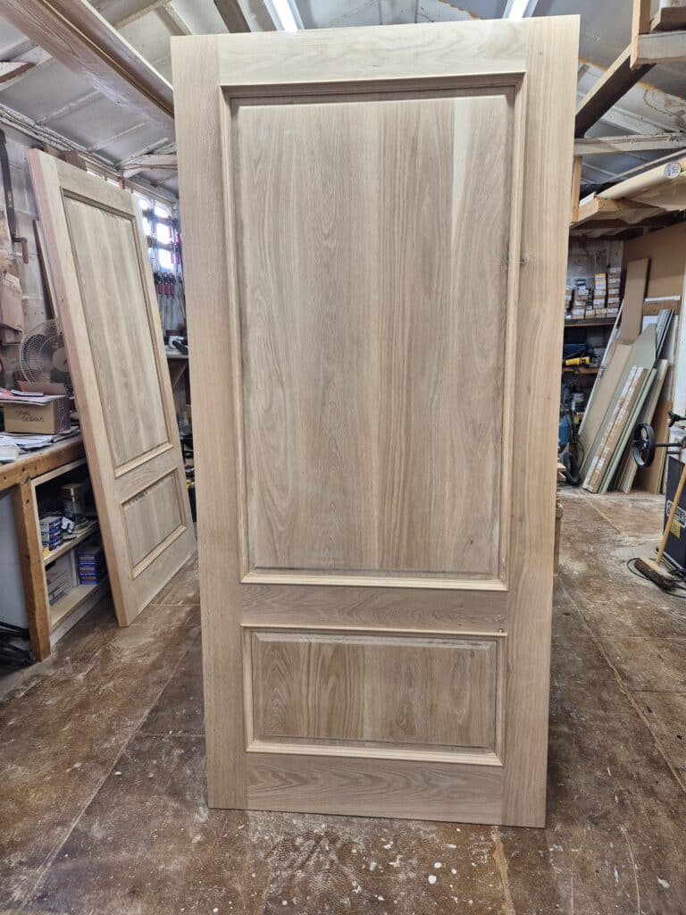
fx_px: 608
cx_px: 343
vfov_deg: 73.9
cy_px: 458
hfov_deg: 58.9
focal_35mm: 23
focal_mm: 5.4
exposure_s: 1/100
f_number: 1.8
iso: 64
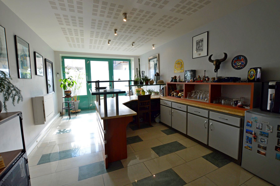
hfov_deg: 100.4
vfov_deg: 77.2
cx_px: 140
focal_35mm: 15
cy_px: 93
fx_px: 117
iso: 400
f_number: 5.6
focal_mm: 10
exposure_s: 1/125
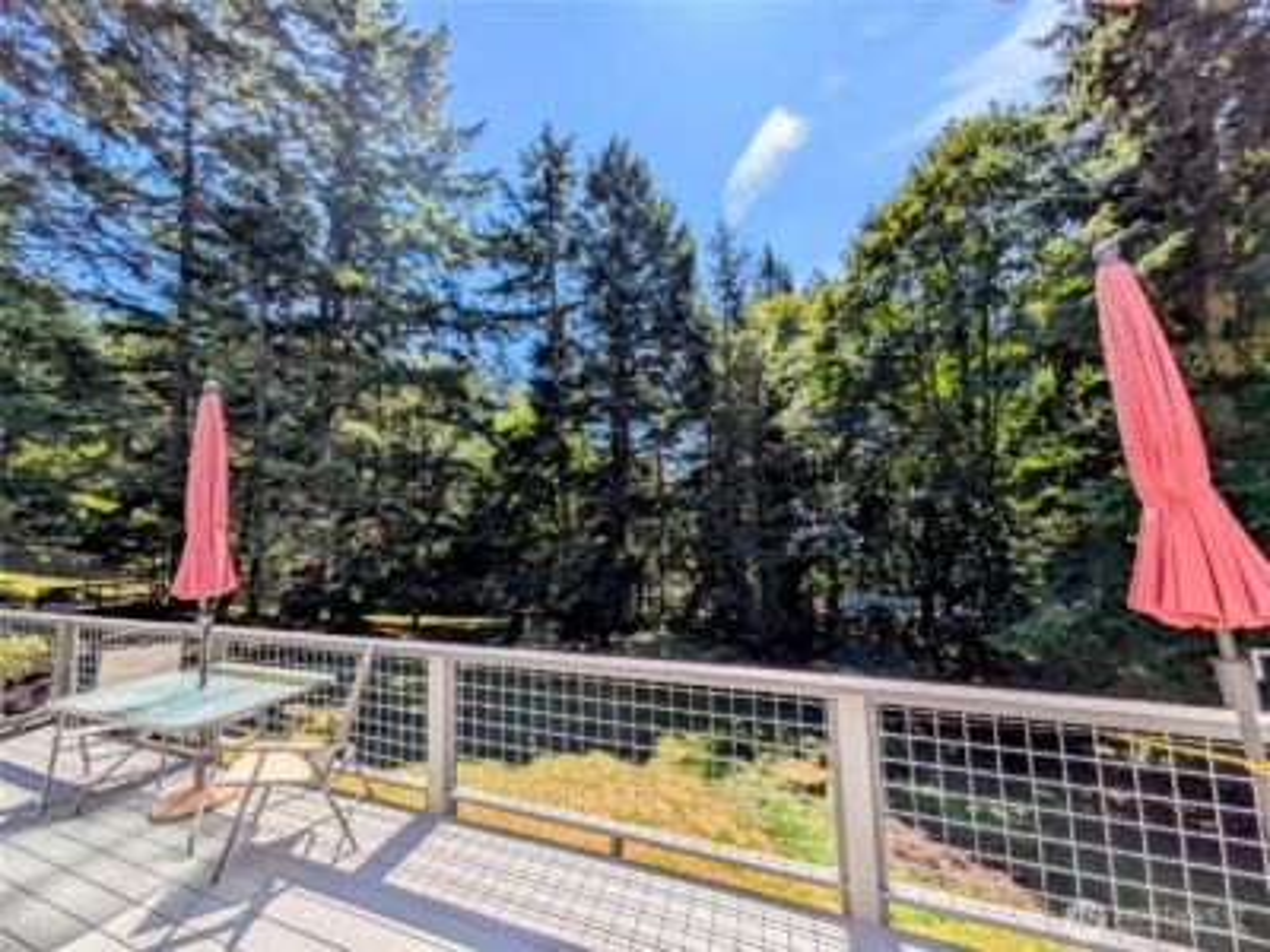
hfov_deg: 102.1
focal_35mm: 14
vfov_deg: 85.7
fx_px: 514
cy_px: 476
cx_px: 635
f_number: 2.2
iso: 48
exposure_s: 1/1266
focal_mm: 1.83
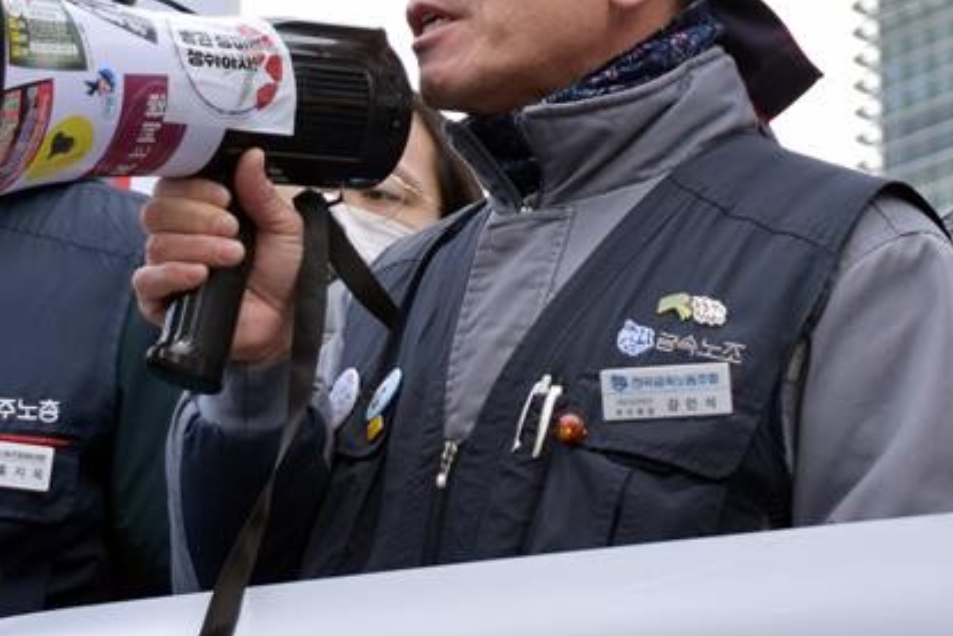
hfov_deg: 13.9
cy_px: 26
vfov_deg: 9.2
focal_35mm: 148
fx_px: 3919
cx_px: 570
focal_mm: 40
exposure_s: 1/400
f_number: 4.8
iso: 200
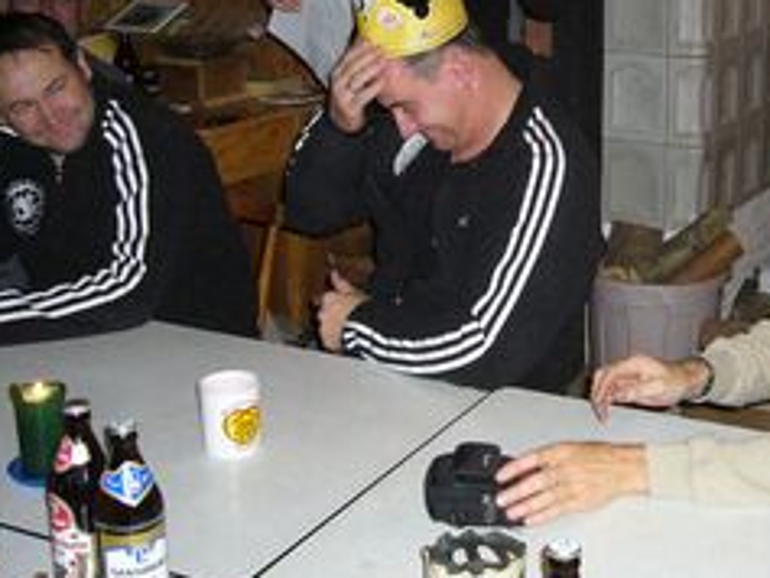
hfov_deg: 32.3
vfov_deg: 24.4
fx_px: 1313
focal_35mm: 59
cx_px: 533
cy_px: 117
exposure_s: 1/60
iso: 250
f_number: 2.8
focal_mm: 5.8
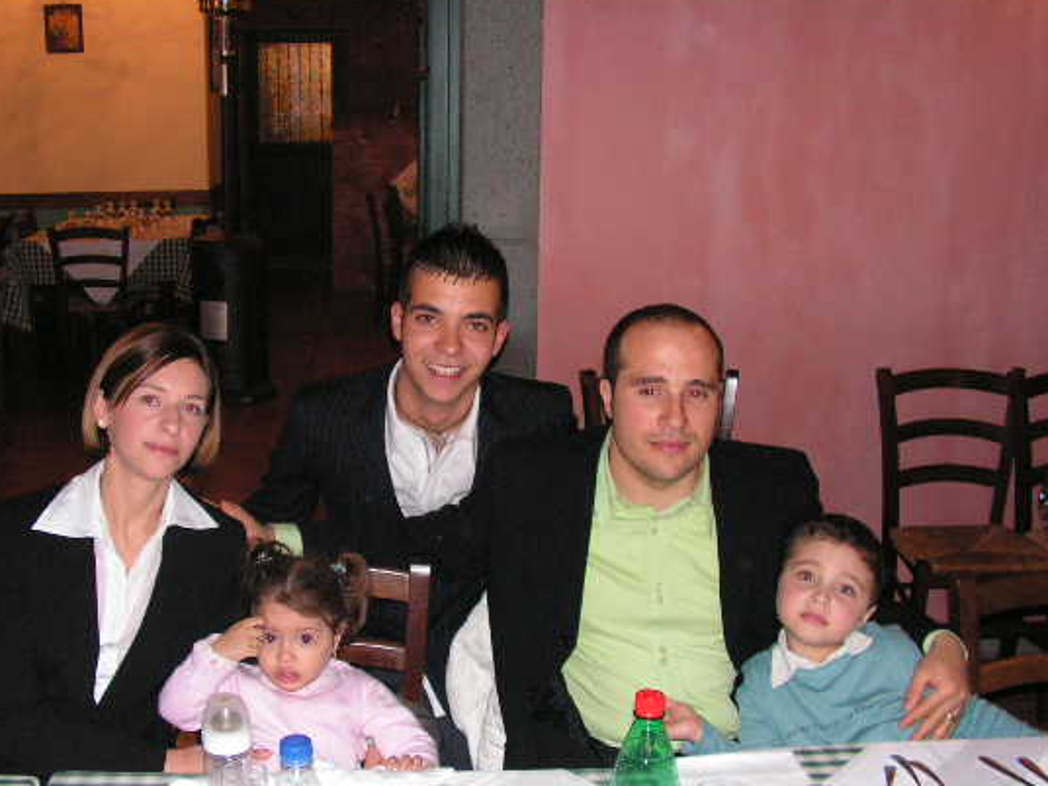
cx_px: 459
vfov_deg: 33.5
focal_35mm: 43
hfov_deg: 43.8
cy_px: 458
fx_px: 1302
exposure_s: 1/40
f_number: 3.2
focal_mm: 6
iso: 200
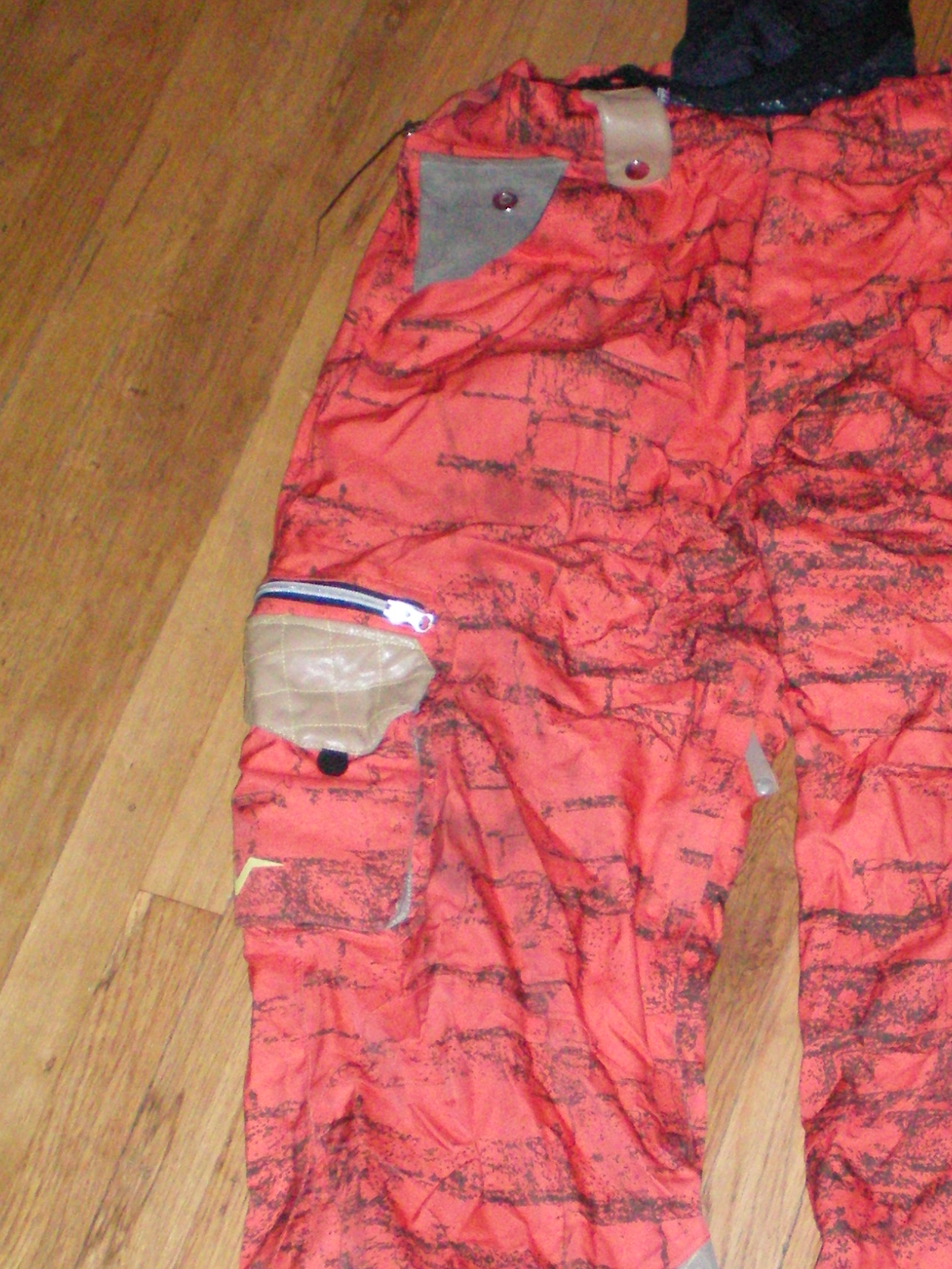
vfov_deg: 26.8
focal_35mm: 72
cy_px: 863
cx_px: 767
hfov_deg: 20.2
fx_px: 2640
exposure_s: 1/60
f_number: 3.1
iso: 400
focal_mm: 6.3
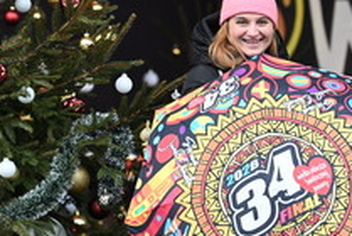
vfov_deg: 4.8
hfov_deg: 7.2
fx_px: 2810
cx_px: 293
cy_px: 92
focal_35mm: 287
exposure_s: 1/250
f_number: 4
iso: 400
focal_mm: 150
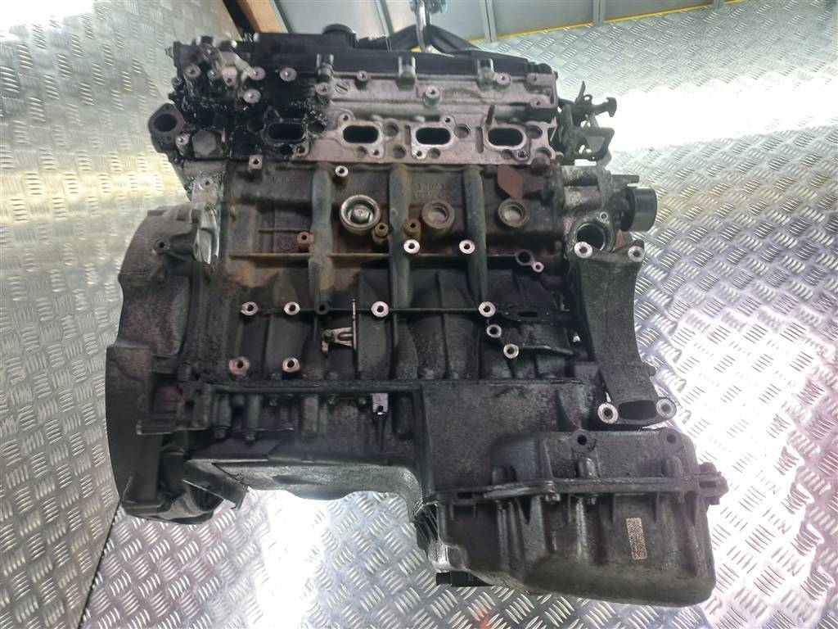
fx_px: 605
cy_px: 314
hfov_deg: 69.4
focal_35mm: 25
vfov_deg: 54.9
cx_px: 419
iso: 200
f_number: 1.8
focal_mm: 4.6
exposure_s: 1/50
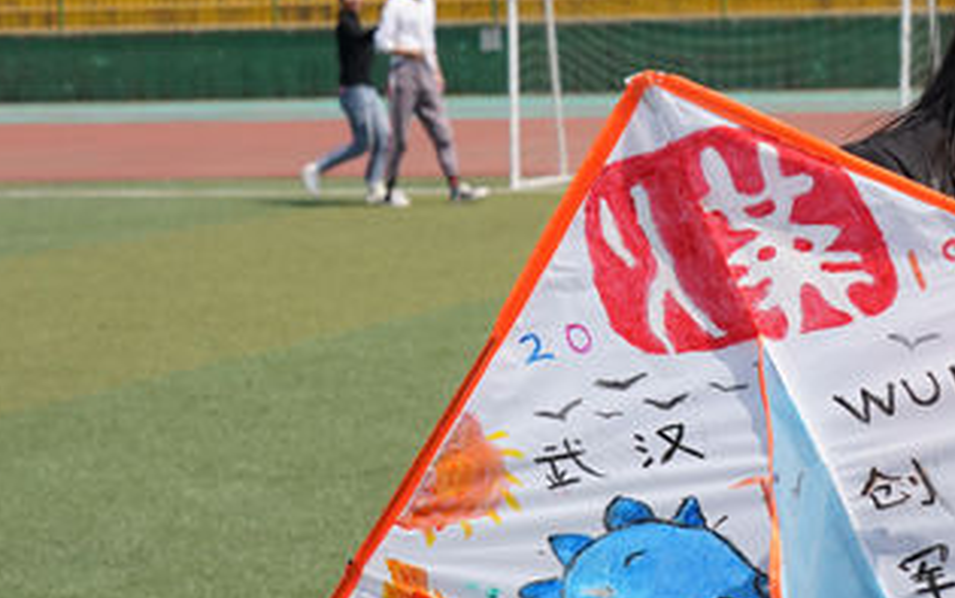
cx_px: 946
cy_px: 208
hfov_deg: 17.1
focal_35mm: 119
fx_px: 3098
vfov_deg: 11.0
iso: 1000
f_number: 8
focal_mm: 46
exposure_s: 1/2000
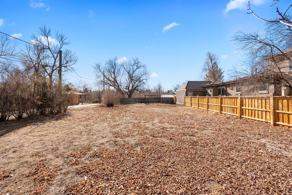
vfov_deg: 77.4
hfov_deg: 100.4
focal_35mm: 15
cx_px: 146
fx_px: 122
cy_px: 98
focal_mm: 15
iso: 200
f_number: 10
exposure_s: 1/160
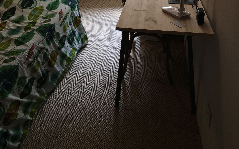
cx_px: 121
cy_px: -12
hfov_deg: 47.2
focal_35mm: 42
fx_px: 274
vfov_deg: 28.0
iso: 25
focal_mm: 4.15
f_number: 2.2
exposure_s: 1/50
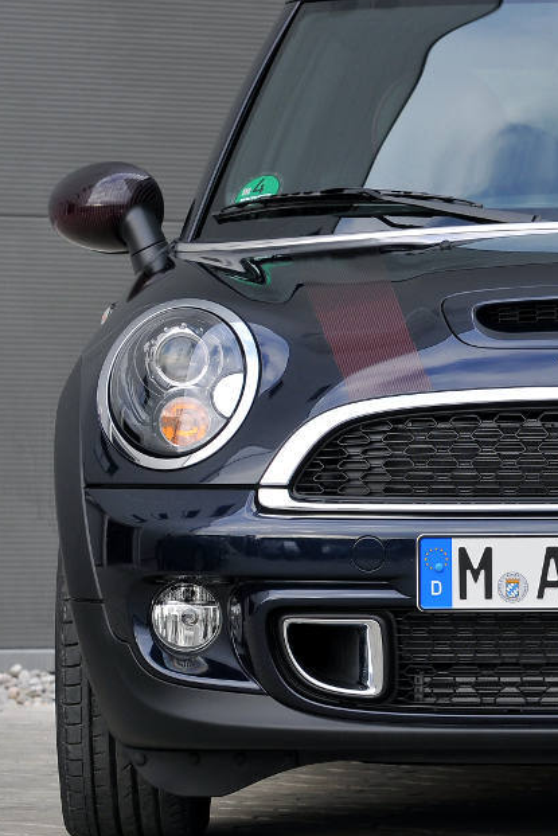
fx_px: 8597
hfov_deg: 3.7
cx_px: 617
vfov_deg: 5.6
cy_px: 335
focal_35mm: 370
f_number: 8
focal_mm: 120
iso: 200
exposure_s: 1/90
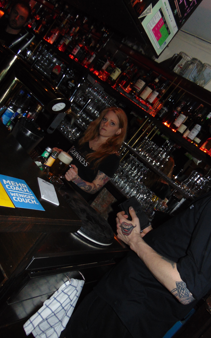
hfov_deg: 45.9
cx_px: 121
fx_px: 248
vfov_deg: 68.4
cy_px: 171
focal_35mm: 27
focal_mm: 4.5
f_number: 3
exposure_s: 1/30
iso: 200
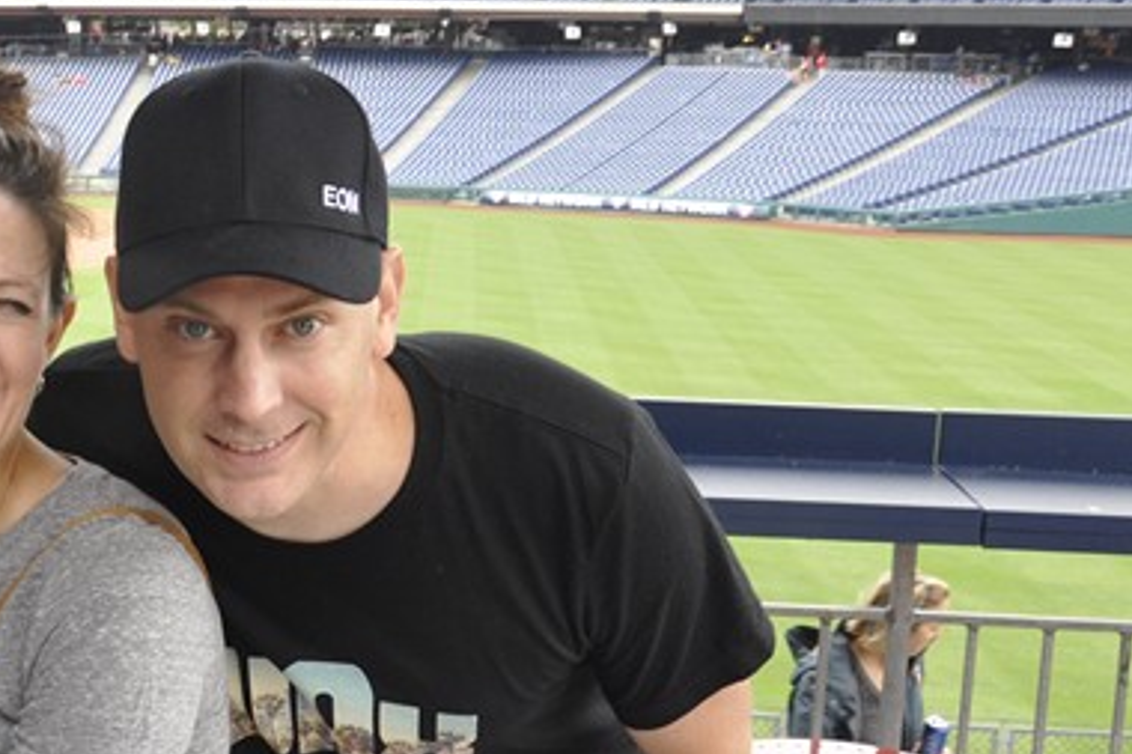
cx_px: -66
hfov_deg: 26.5
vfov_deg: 19.1
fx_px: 2231
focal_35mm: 71
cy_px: 522
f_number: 8
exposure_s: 1/60
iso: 400
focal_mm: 18
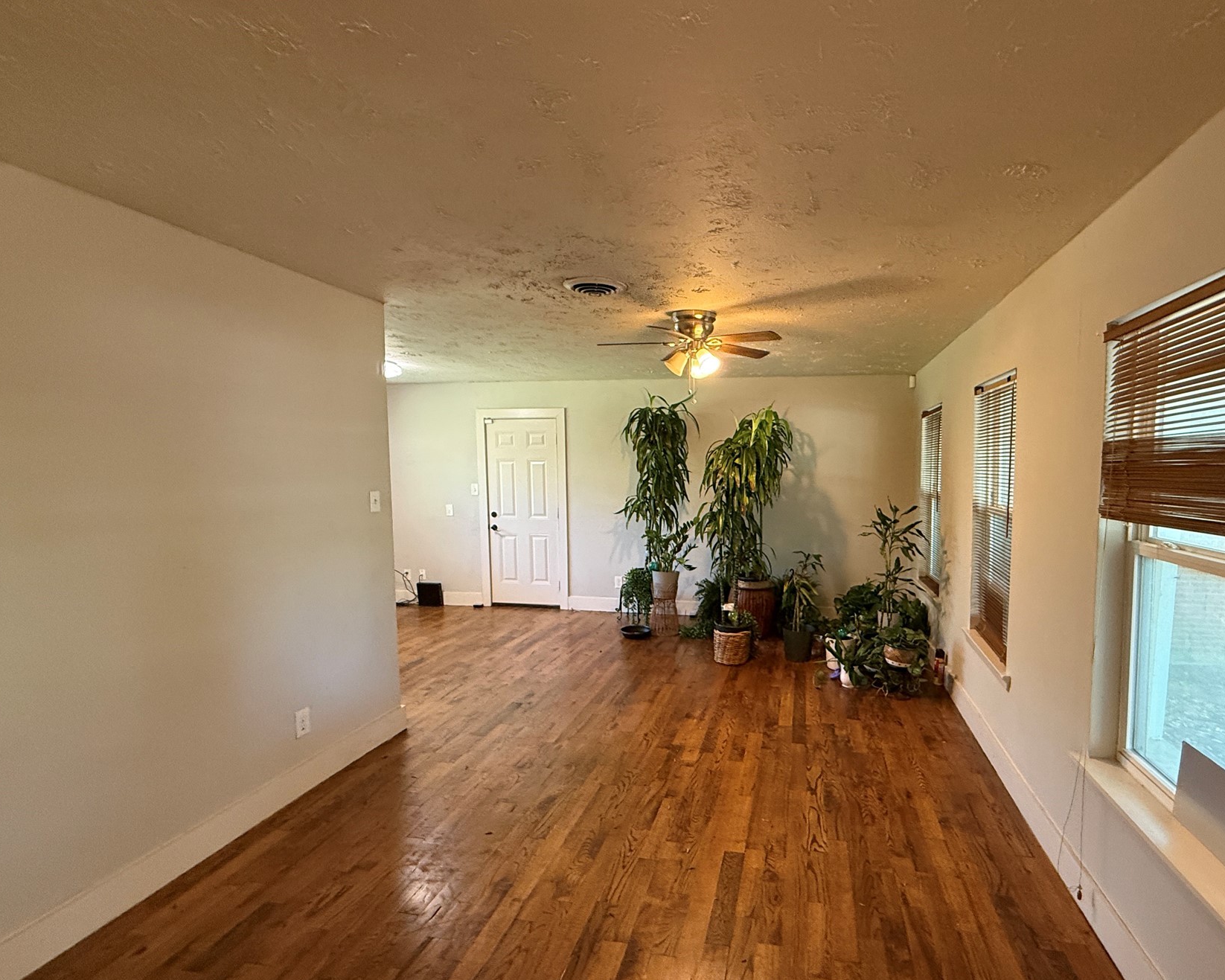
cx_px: 716
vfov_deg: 76.9
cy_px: 523
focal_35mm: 17
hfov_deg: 88.8
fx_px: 616
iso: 400
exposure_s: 1/60
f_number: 2.2
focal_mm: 2.22
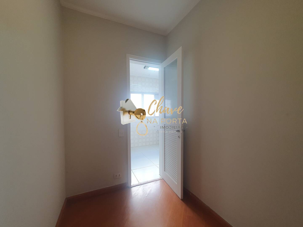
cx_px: 152
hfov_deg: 106.2
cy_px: 114
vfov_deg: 89.9
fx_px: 114
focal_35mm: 13
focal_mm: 1.8
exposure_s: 1/60
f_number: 2.2
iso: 80
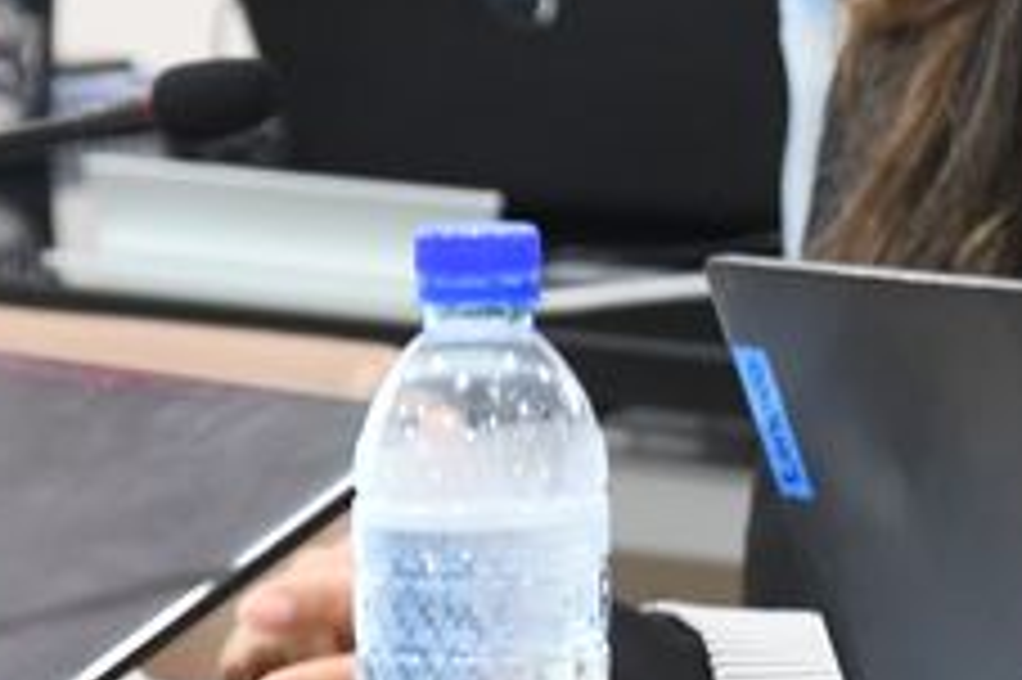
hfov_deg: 3.8
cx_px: 1666
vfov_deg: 2.5
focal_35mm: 541
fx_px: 15347
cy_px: 70
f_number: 5.3
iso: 1800
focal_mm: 80
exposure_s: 1/30
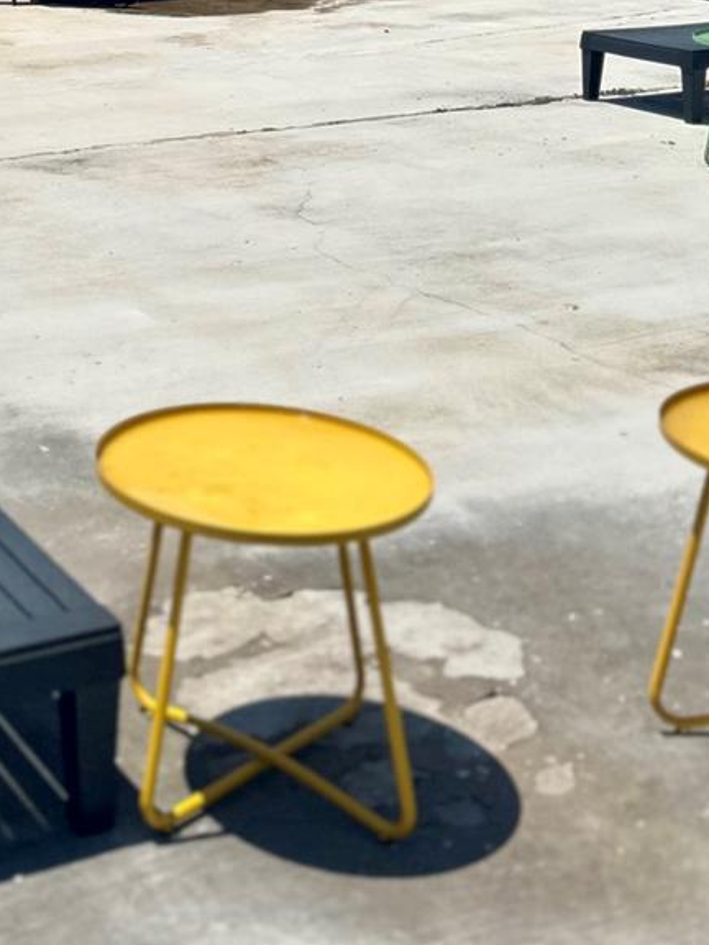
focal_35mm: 64
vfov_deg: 27.8
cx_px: -108
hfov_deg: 21.5
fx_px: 1748
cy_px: -80
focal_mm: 6.86
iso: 80
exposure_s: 1/8929
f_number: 1.78
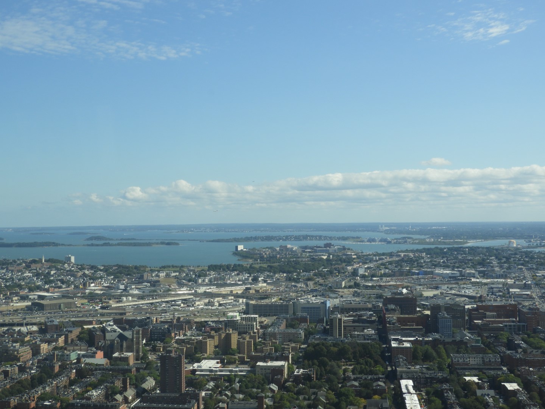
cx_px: 272
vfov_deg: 26.6
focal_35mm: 55
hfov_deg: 34.9
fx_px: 866
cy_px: 204
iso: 100
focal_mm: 9.9
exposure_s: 1/1000
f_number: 4
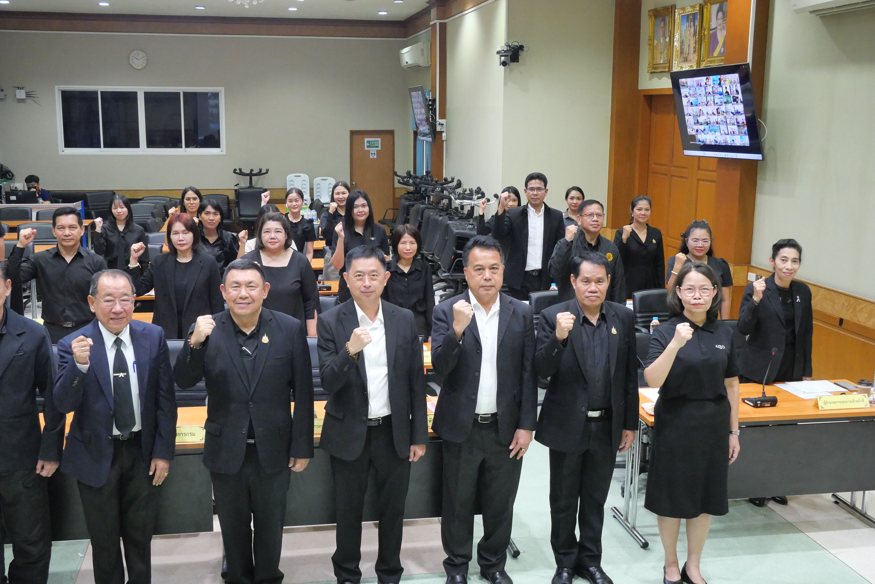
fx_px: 900
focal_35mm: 37
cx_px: 438
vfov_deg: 36.0
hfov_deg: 51.9
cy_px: 292
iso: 3200
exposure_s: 1/30
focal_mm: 18
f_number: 6.3
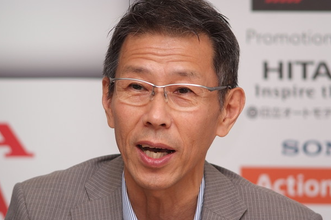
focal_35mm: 322
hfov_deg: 6.4
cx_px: 151
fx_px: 2959
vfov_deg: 4.3
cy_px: 129
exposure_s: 1/250
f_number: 2.8
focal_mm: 180
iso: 250
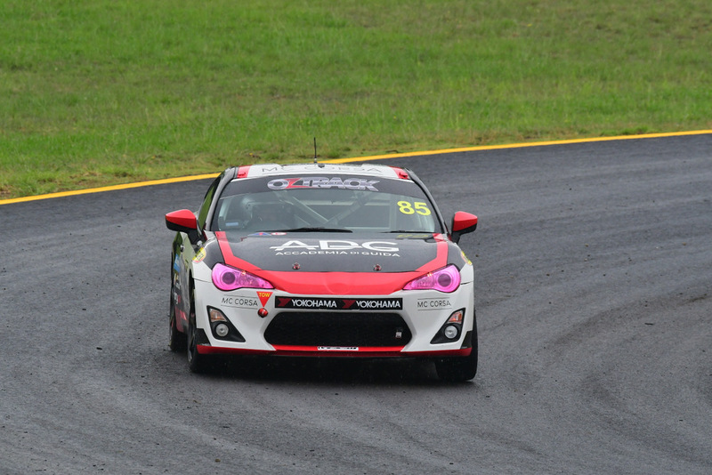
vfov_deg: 2.3
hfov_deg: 3.4
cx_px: 356
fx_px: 11870
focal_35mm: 600
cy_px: 238
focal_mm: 400
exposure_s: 1/640
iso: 1000
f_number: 11
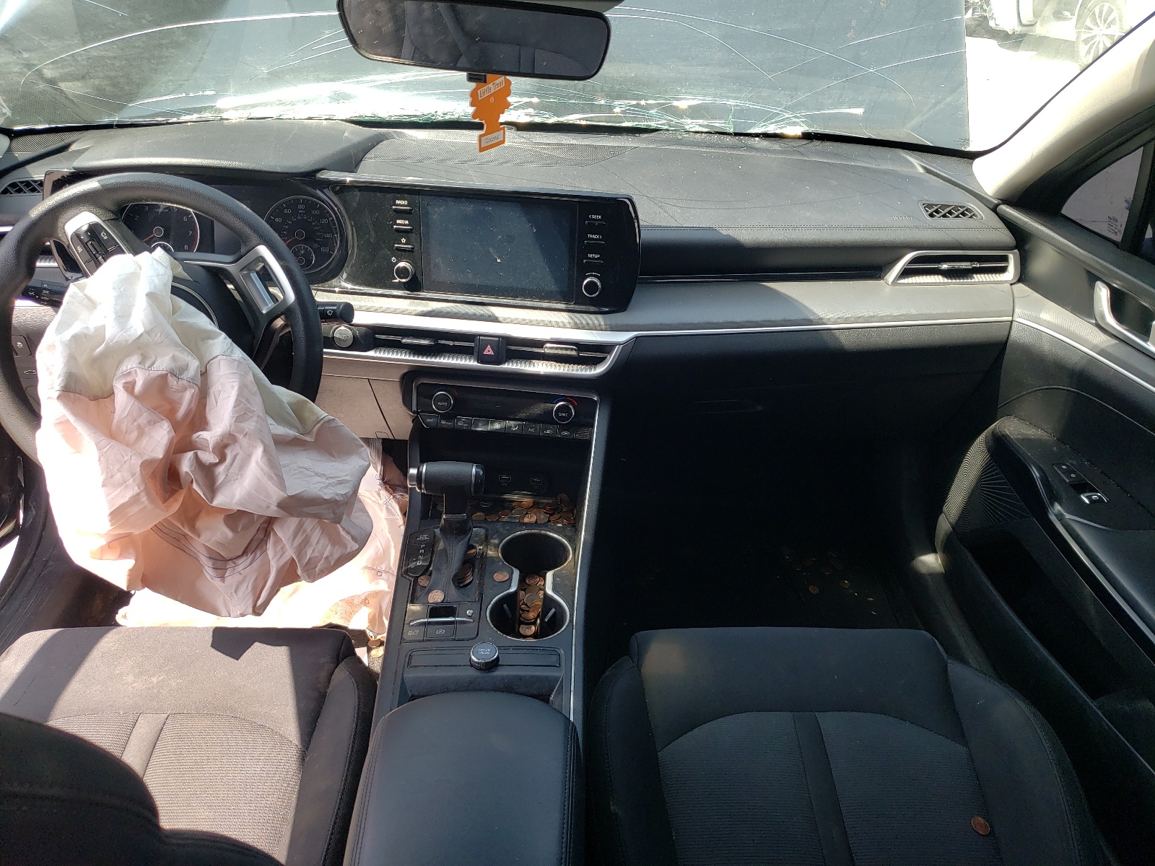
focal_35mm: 26
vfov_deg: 53.1
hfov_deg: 67.3
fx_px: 868
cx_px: 578
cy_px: 433
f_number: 1.5
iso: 50
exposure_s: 1/370
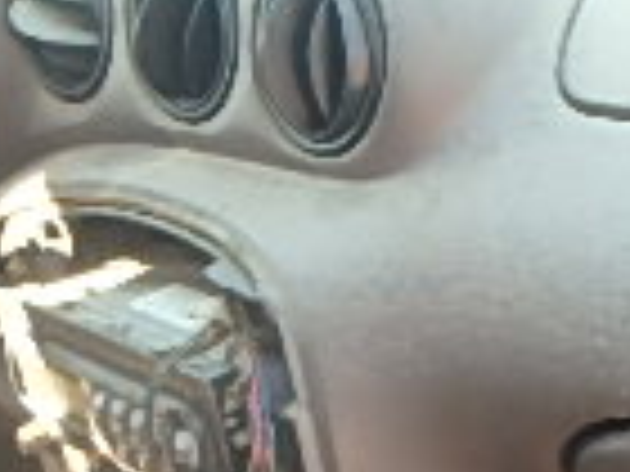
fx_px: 1747
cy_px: 701
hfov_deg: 20.2
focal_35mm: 96
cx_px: 513
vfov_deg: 14.4
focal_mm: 3.7
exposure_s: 1/60
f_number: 3.5
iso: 160
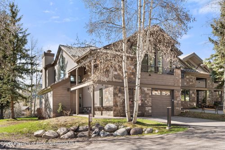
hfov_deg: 58.7
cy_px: 75
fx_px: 200
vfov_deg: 41.1
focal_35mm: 32
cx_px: 112
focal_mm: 32
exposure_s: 1/100
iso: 200
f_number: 7.1
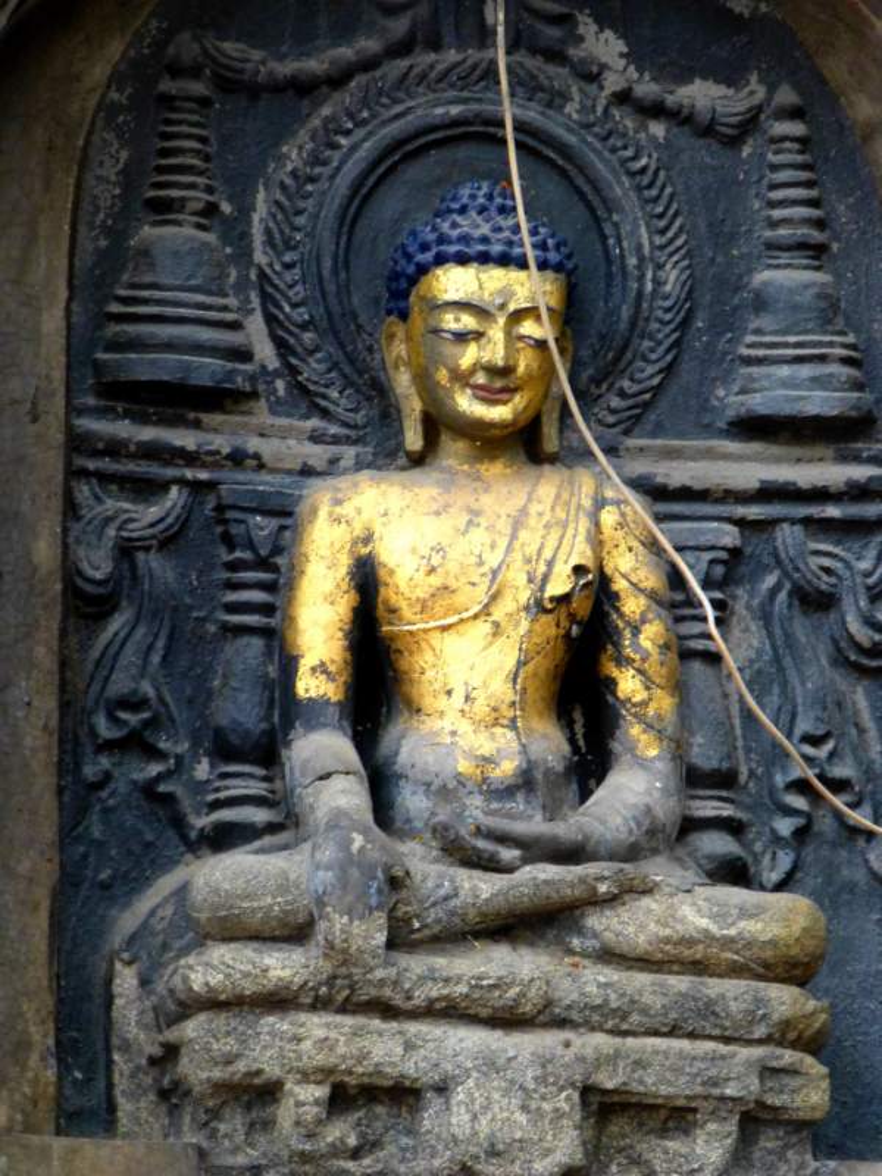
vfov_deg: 5.1
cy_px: 588
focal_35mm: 386
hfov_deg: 3.9
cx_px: 441
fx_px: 13113
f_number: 5.9
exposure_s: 1/30
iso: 800
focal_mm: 68.9
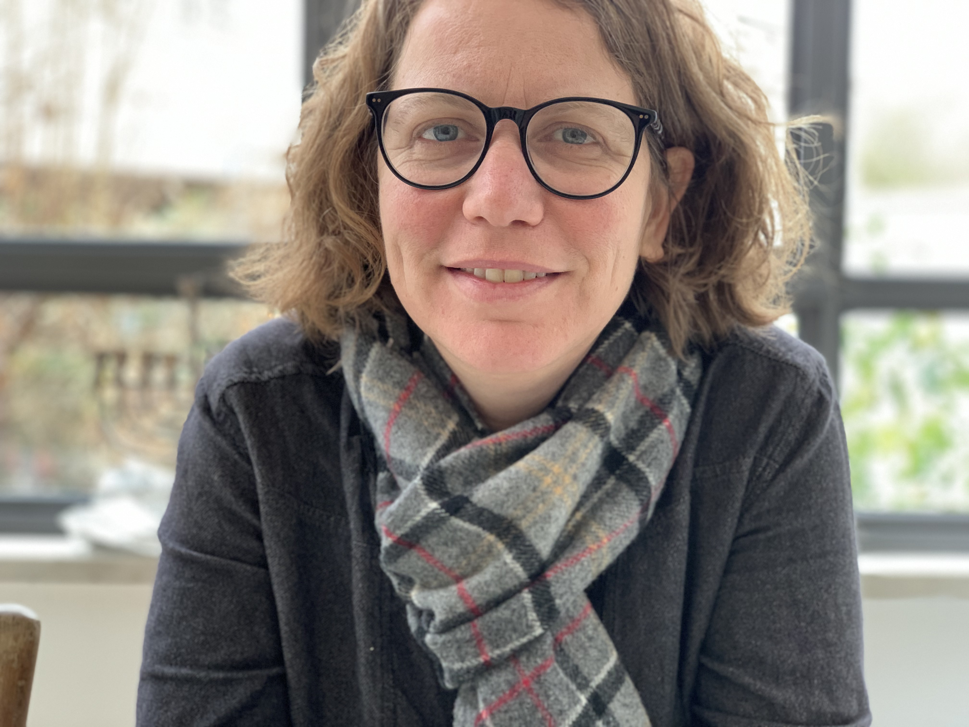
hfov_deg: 36.8
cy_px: 364
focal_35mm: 52
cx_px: 484
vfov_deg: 28.0
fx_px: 1456
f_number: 2.4
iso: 125
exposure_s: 1/73
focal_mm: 6
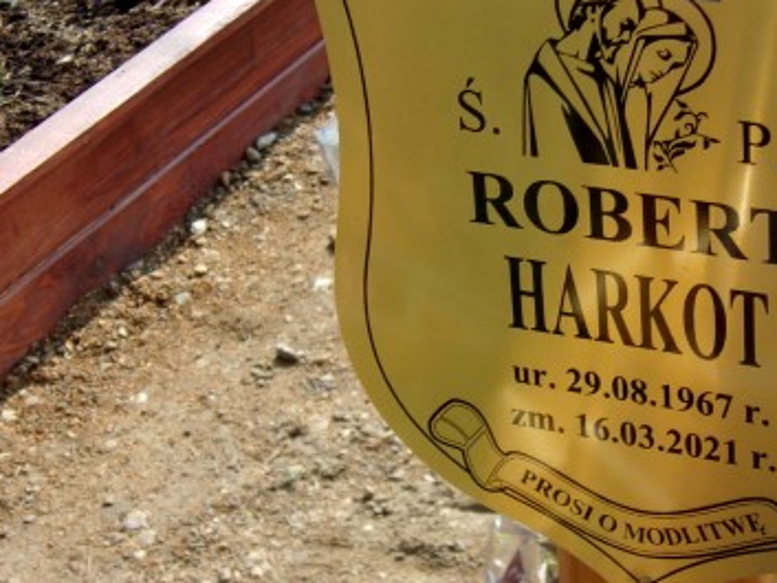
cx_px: 502
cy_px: 268
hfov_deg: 20.4
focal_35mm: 96
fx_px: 2156
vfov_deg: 15.4
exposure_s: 1/350
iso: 80
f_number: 4.2
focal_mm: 9.4
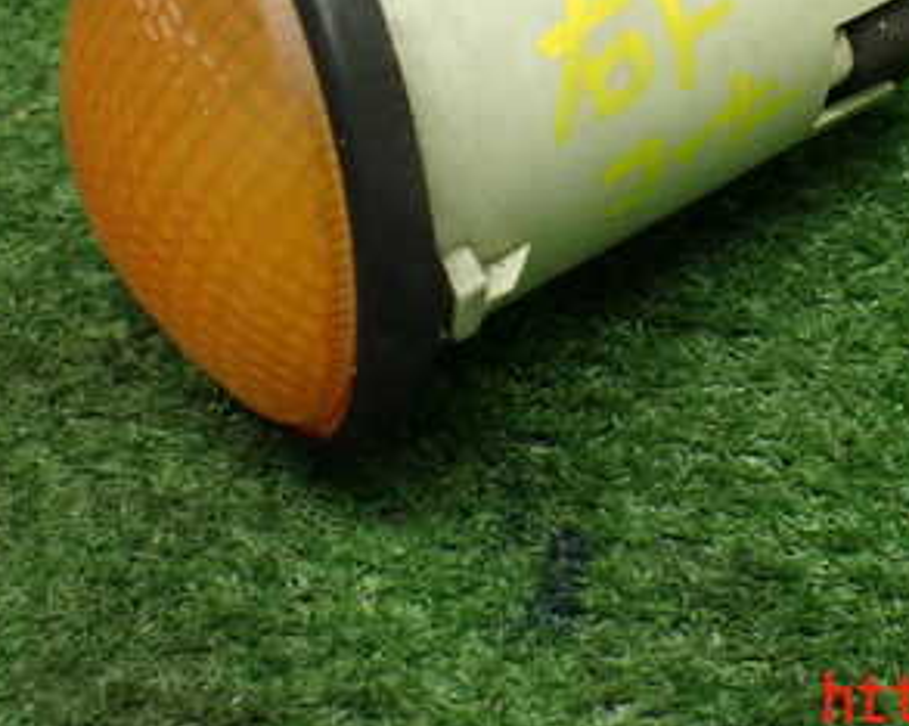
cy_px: 43
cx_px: 593
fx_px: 1613
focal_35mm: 60
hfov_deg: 31.3
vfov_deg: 24.5
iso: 640
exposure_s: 1/125
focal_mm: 5.4
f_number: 2.3
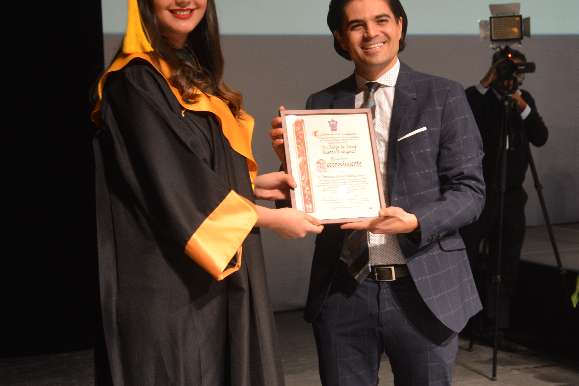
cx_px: 361
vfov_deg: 17.7
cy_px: 122
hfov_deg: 26.2
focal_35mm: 77
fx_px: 1239
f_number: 4.2
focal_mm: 48
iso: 1600
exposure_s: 1/25
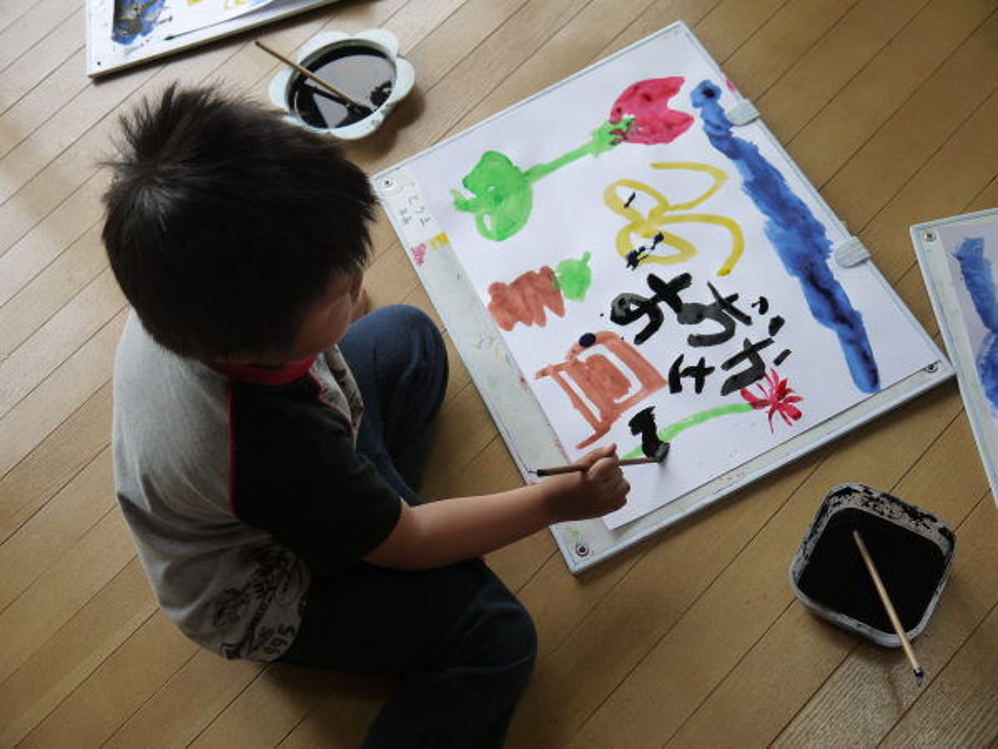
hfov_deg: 42.9
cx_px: 499
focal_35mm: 44
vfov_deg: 32.9
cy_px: 374
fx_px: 1269
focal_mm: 22
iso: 100
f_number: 4.5
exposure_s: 1/100
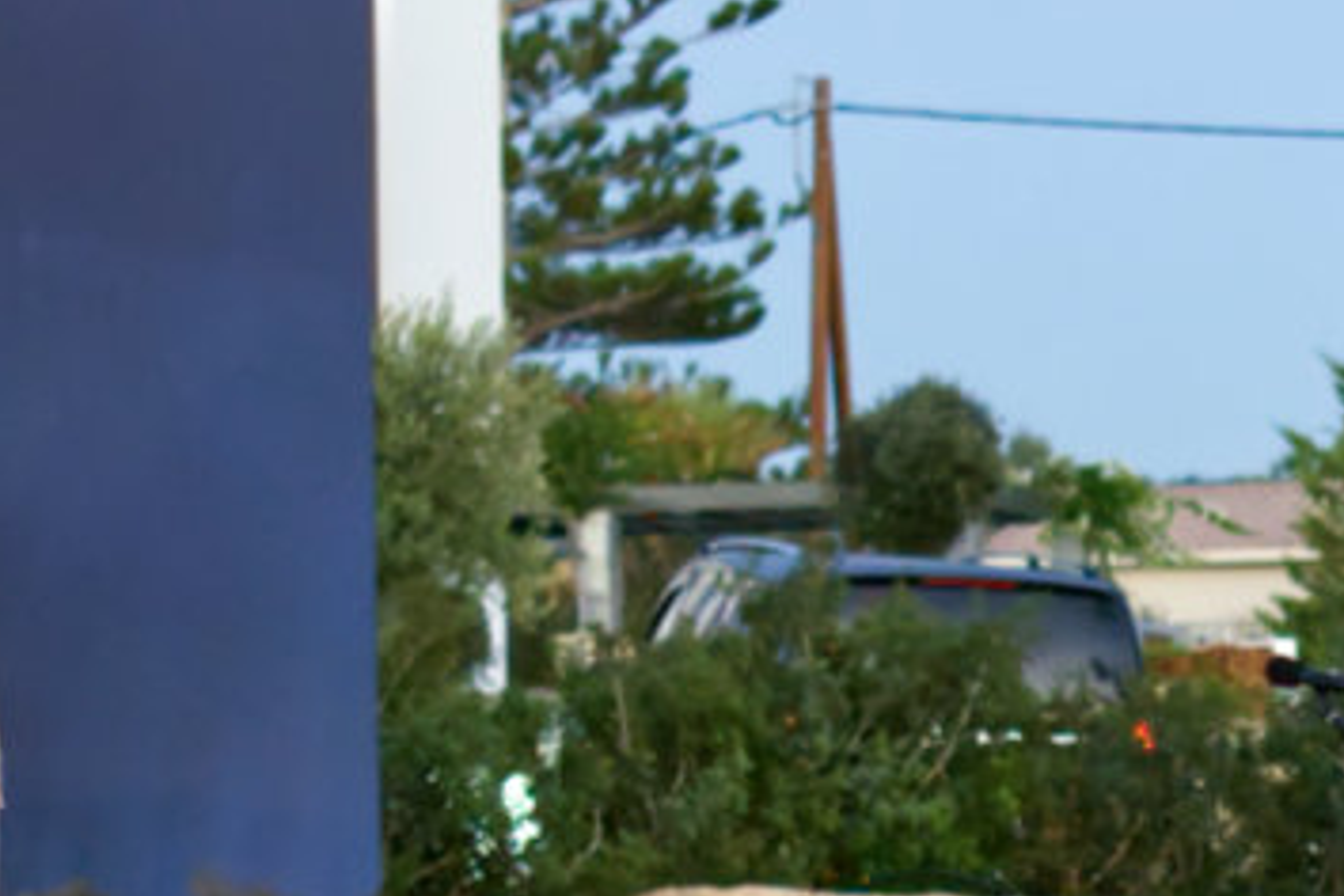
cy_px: 1194
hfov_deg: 14.8
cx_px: 1932
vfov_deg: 10.3
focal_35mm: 130
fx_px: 4853
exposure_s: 1/160
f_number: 2.2
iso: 1600
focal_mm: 30
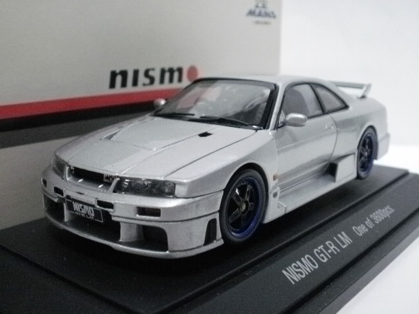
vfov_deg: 32.9
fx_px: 533
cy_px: 157
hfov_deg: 42.9
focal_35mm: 44
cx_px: 210
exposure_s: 1/15
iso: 640
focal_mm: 7.7
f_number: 4
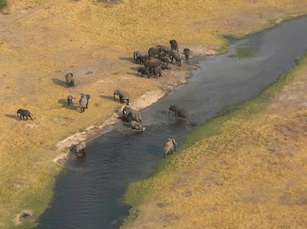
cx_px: 115
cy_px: 76
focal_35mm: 191
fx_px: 1693
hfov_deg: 10.4
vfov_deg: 7.8
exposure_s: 1/500
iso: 80
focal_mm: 21.9
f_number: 3.7
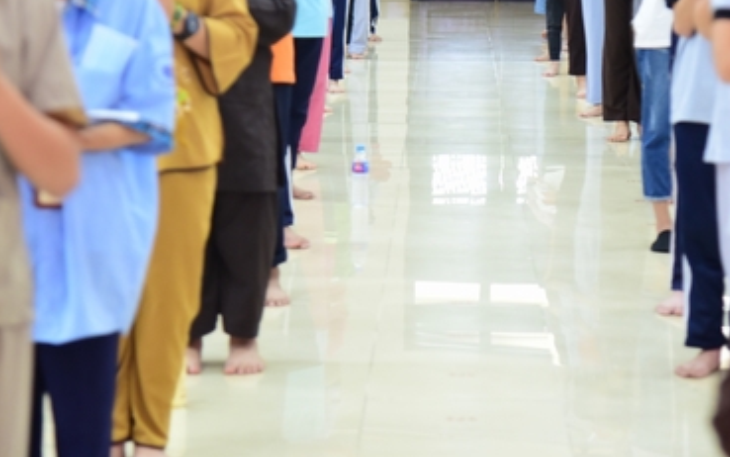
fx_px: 2787
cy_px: 54
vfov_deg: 9.3
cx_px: 457
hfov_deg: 14.9
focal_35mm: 140
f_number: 4
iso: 2000
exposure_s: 1/40
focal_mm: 78
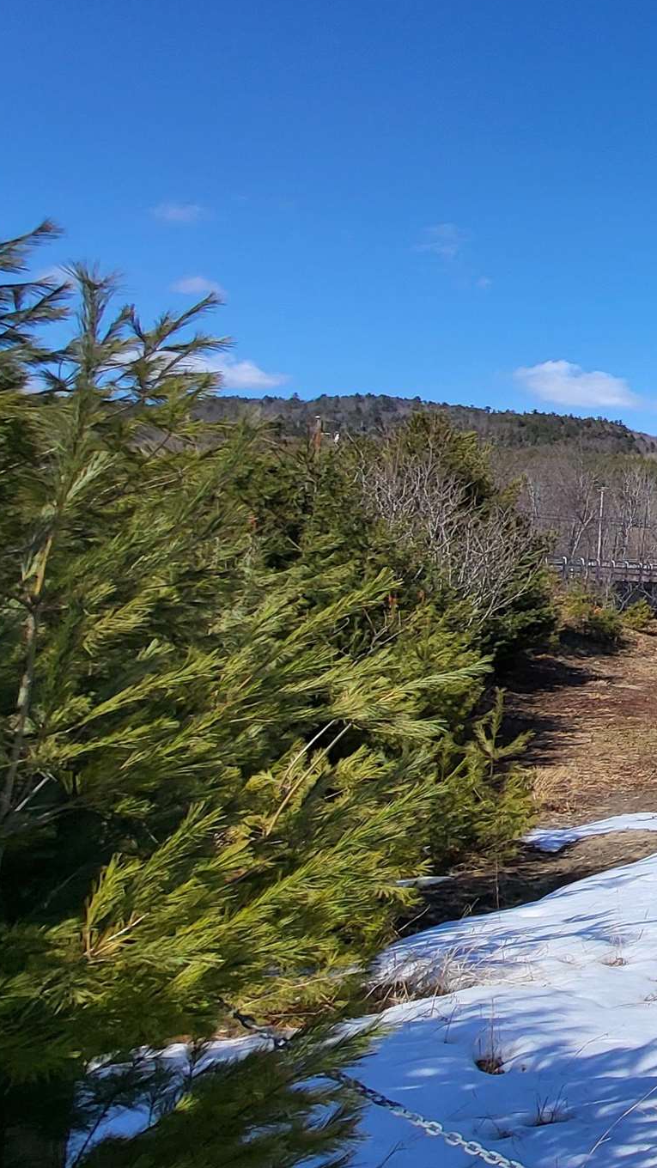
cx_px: 1214
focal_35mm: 32
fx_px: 991
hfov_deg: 21.4
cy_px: 509
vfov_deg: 60.8
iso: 32
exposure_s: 1/1445
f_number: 2.2
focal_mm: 1.74
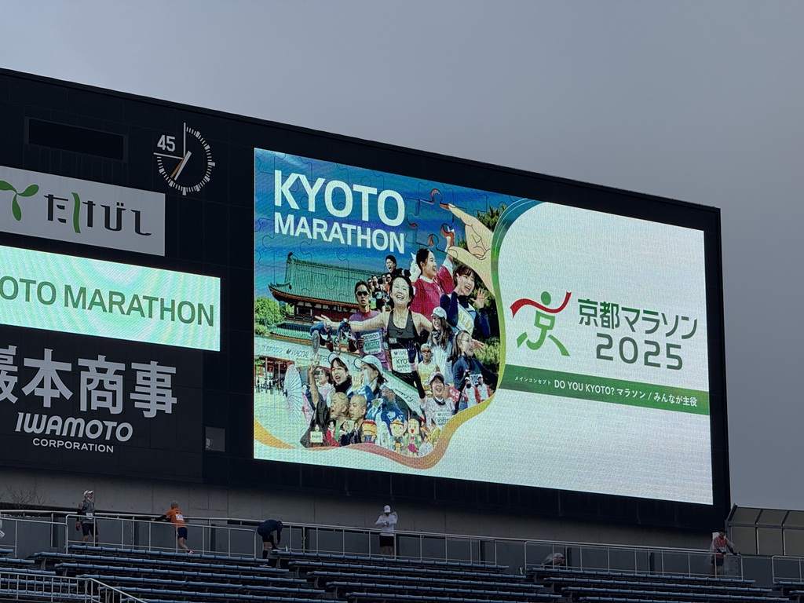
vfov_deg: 12.3
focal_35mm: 120
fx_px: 2787
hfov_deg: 16.4
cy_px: 302
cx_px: 402
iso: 50
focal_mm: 15.66
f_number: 2.8
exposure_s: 1/525
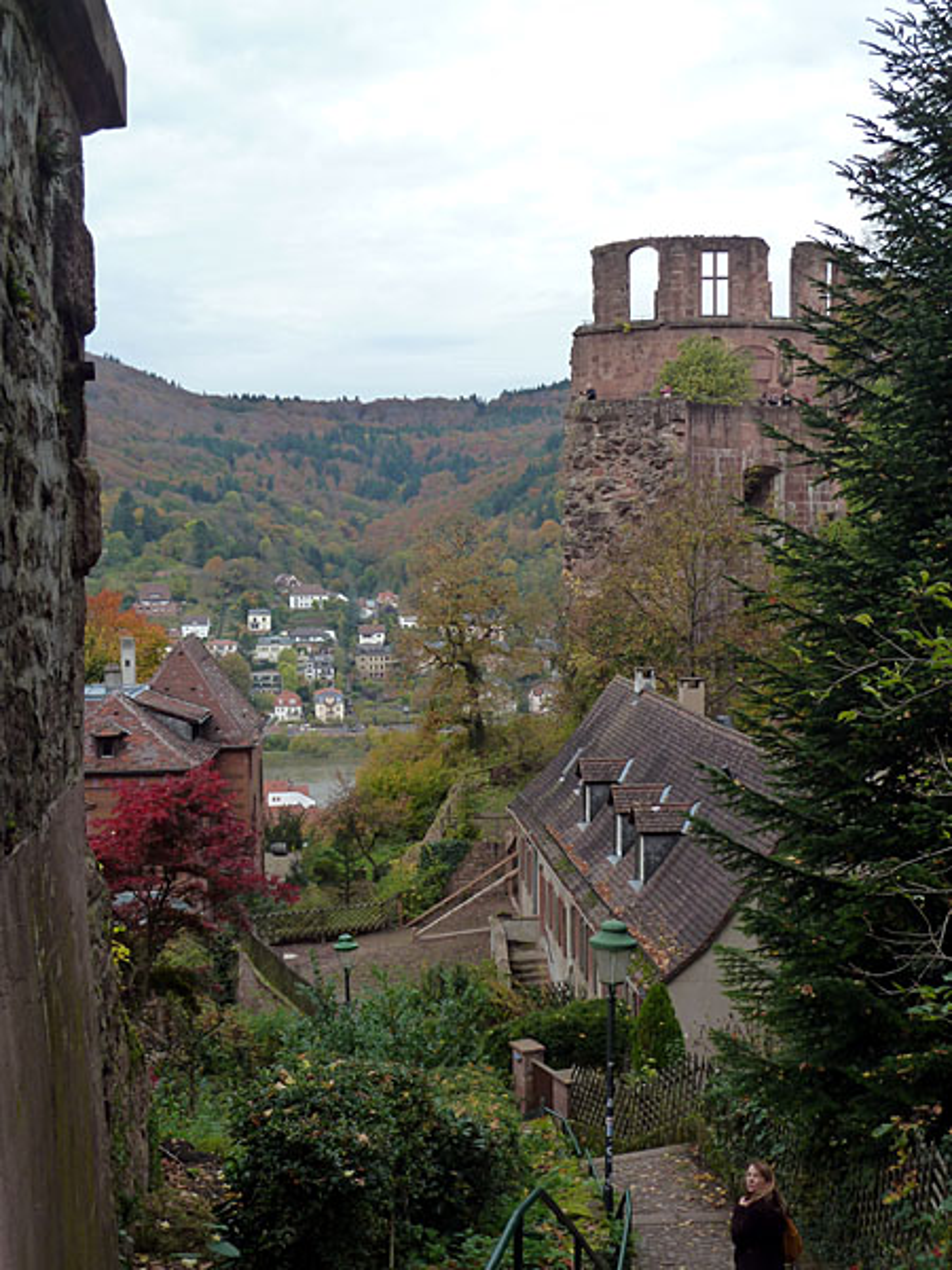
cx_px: 476
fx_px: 1540
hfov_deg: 34.3
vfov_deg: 44.8
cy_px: 635
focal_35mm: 42
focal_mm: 6.9
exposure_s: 1/100
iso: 125
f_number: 4
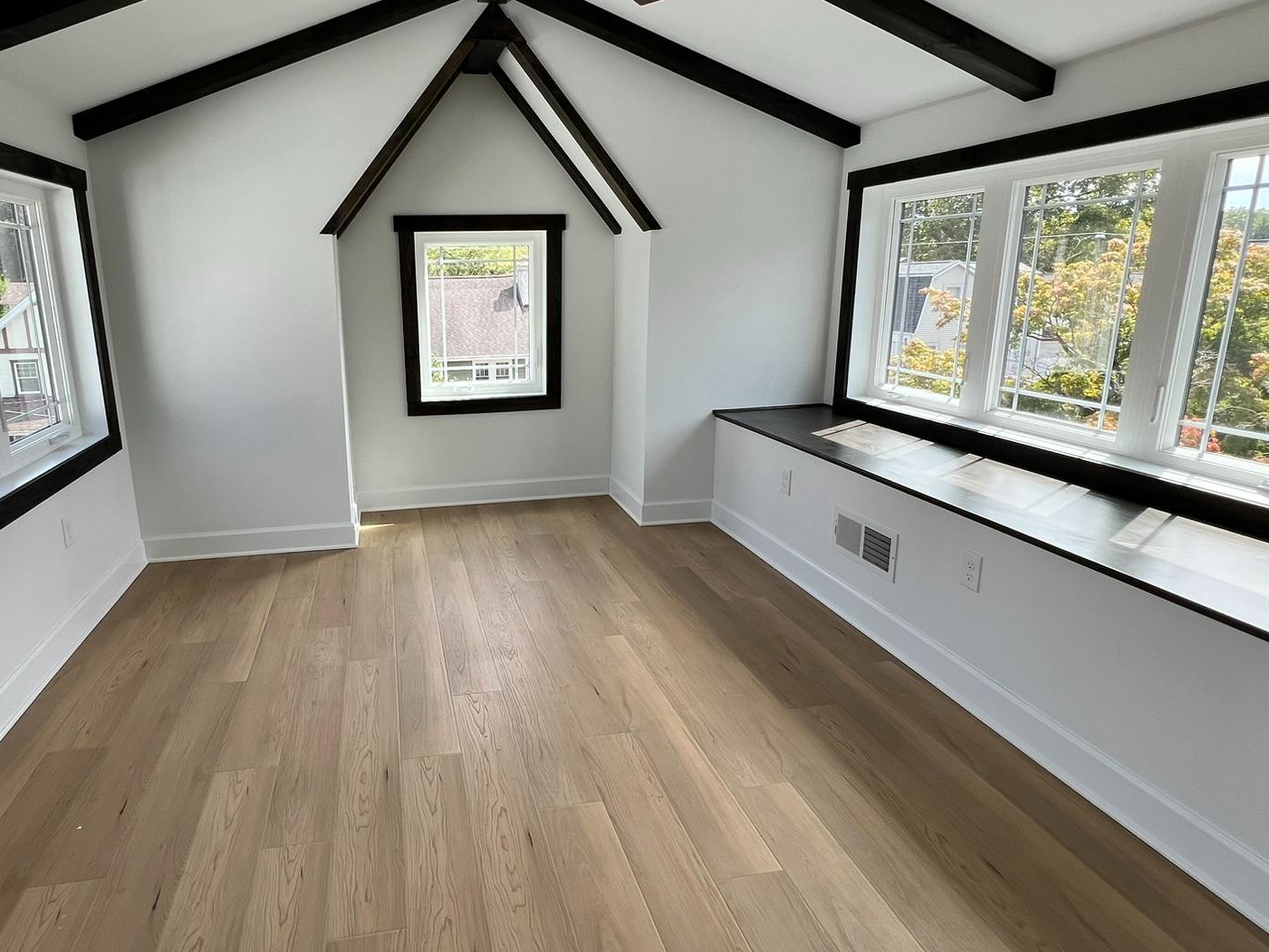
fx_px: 697
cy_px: 447
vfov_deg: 68.6
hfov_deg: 83.7
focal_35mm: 19
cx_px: 510
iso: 32
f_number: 1.8
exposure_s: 1/207
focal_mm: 1.57
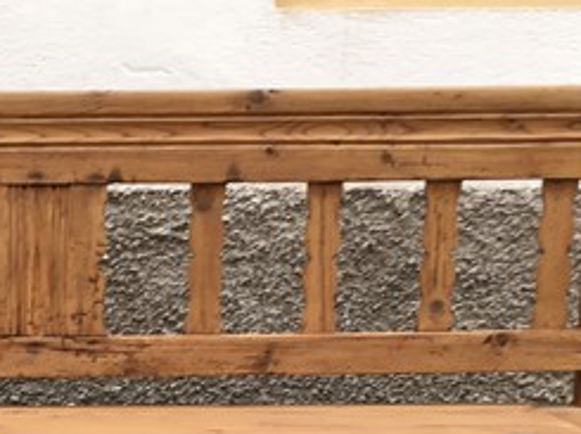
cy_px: 566
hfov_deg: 22.9
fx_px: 1391
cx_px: 40
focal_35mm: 83
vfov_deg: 16.7
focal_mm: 4.15
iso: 25
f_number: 2.2
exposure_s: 1/50
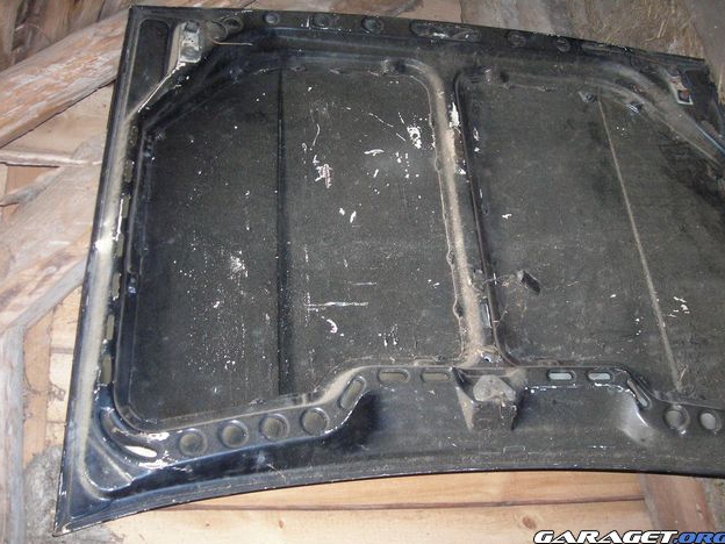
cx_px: 361
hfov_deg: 47.9
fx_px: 817
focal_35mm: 39
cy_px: 270
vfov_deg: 36.8
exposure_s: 1/60.1
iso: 200
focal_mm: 6.3
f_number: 3.2
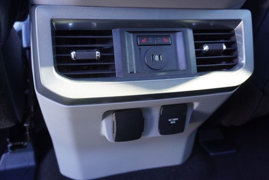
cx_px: 134
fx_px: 224
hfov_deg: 61.9
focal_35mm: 30
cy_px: 90
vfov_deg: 43.7
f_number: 4
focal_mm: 20
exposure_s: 1/60
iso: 800
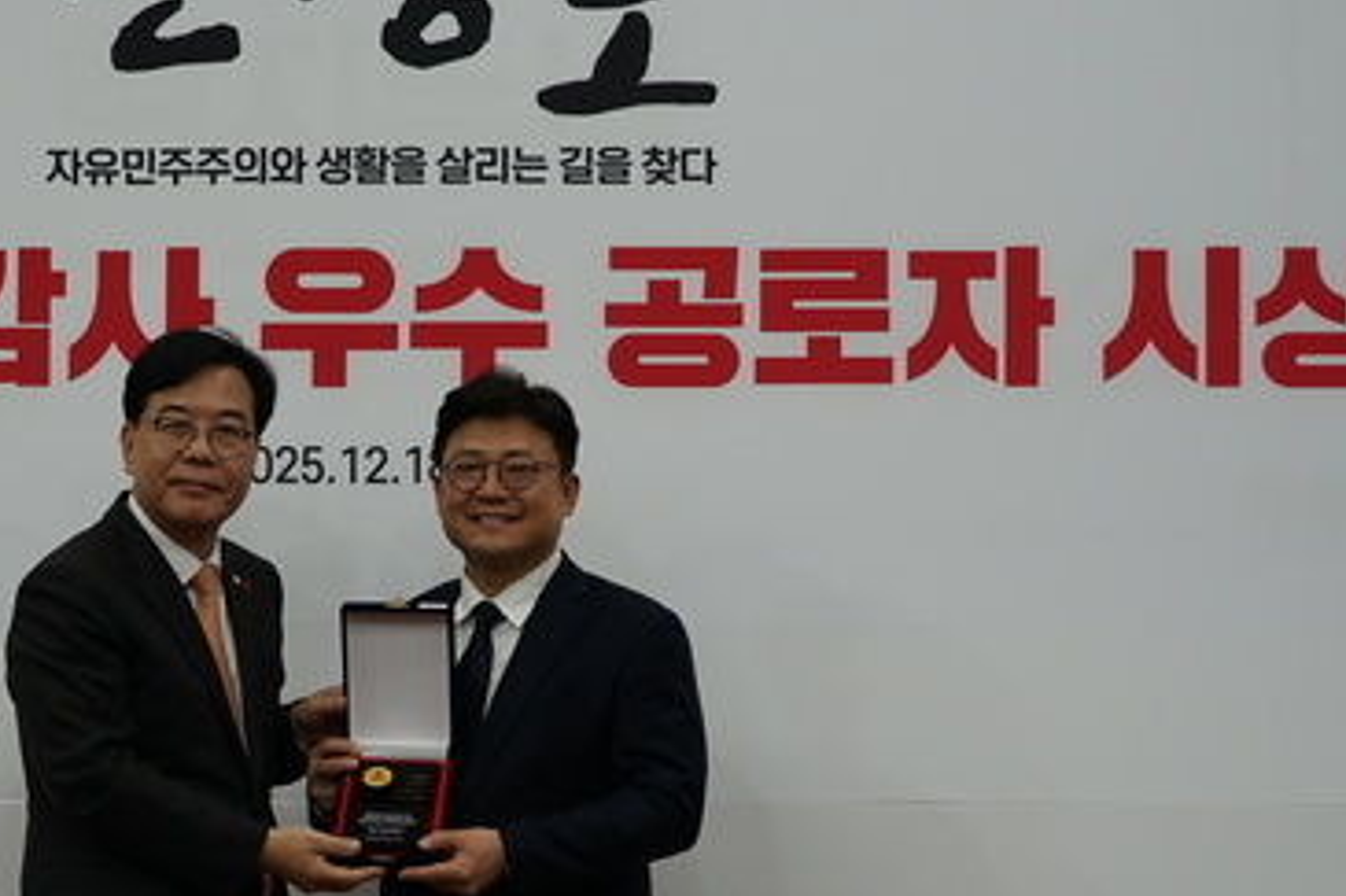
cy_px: 584
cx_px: 398
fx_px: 3588
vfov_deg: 14.2
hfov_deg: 21.1
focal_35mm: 96
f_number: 4.5
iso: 500
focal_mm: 50
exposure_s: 1/160
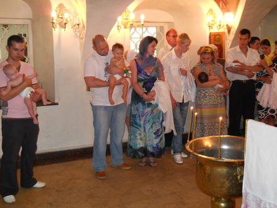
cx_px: 141
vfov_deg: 34.4
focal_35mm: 42
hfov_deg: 44.8
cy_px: 105
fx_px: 336
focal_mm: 6.72
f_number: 3.1
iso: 250
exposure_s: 1/30
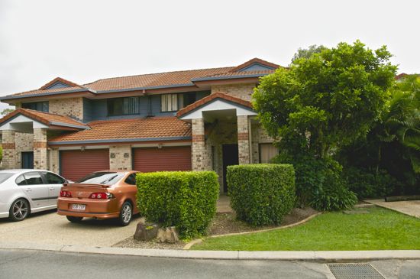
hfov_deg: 67.5
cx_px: 210
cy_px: 140
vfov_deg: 47.8
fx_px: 315
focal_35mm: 27
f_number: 5.6
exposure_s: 1/3000
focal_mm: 18
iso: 250
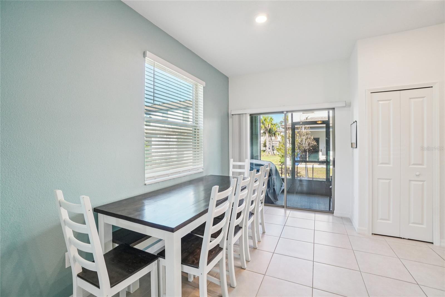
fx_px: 185
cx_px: 222
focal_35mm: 15
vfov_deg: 77.3
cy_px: 148
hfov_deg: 100.4
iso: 320
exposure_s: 1/30
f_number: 8
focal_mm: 10
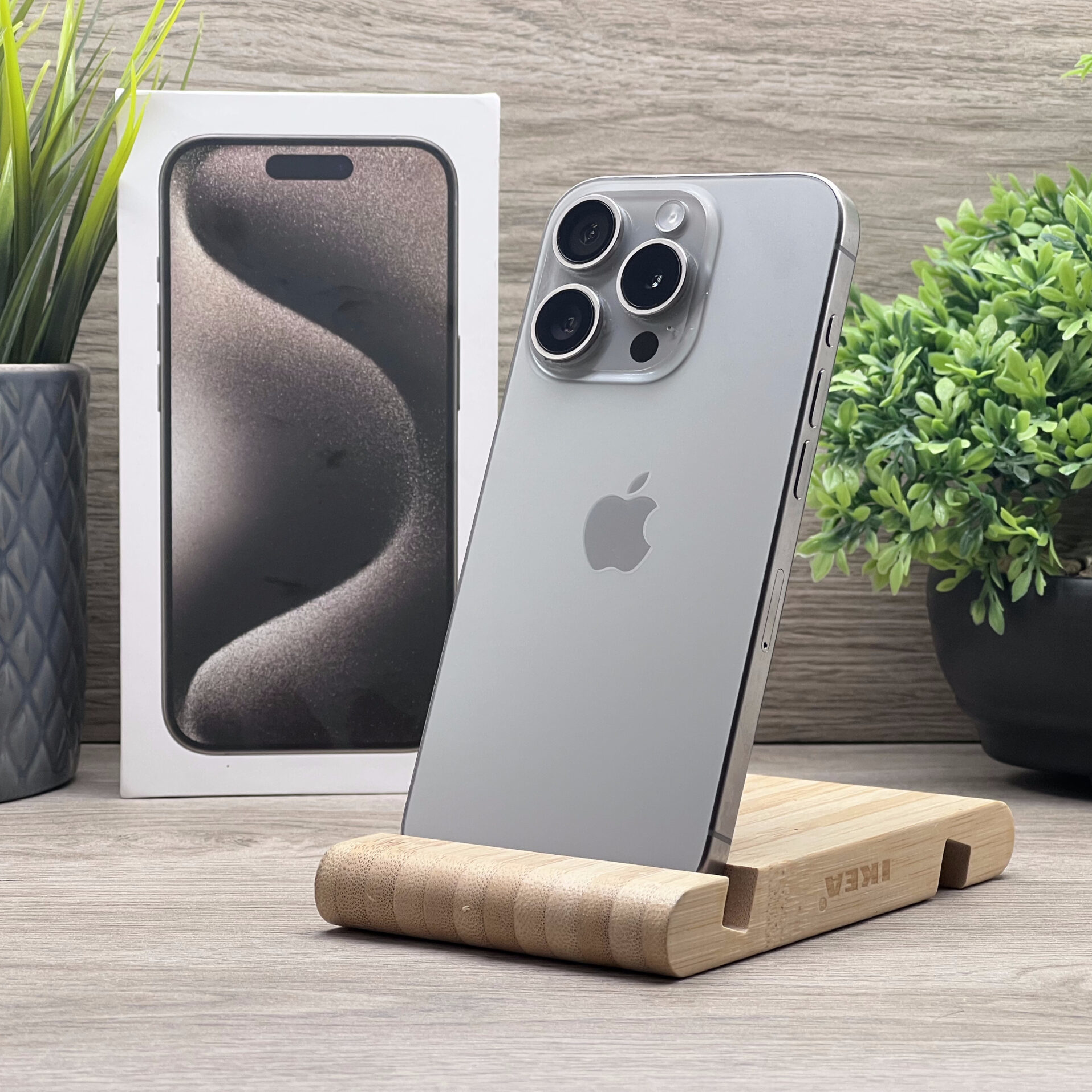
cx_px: 592
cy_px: 545
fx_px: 3248
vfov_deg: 19.1
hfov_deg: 19.1
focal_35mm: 91
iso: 80
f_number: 2.8
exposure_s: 1/100
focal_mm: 9
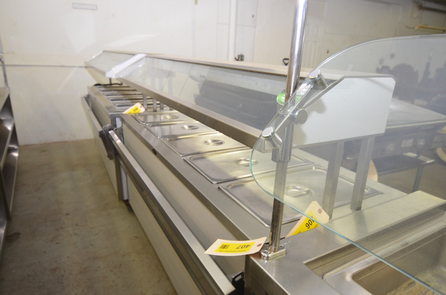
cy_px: 148
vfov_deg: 52.9
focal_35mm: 24
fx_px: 297
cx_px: 223
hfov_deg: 73.9
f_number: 4
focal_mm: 16
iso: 560
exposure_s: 1/60
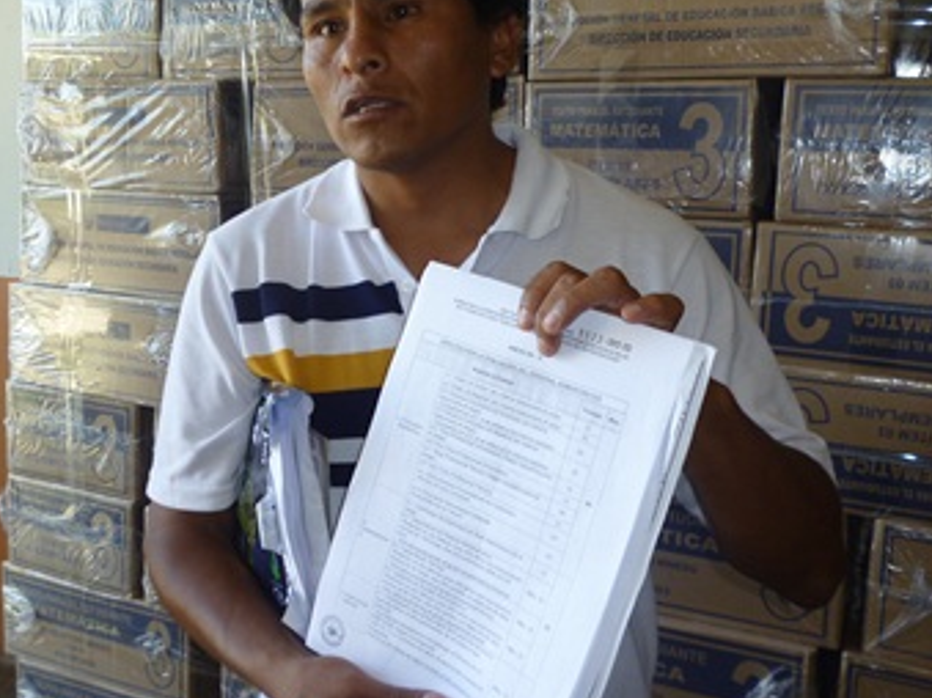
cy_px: 267
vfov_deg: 38.4
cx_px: 363
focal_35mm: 37
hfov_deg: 49.8
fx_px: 996
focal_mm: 5
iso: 125
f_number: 3.1
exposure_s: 1/60
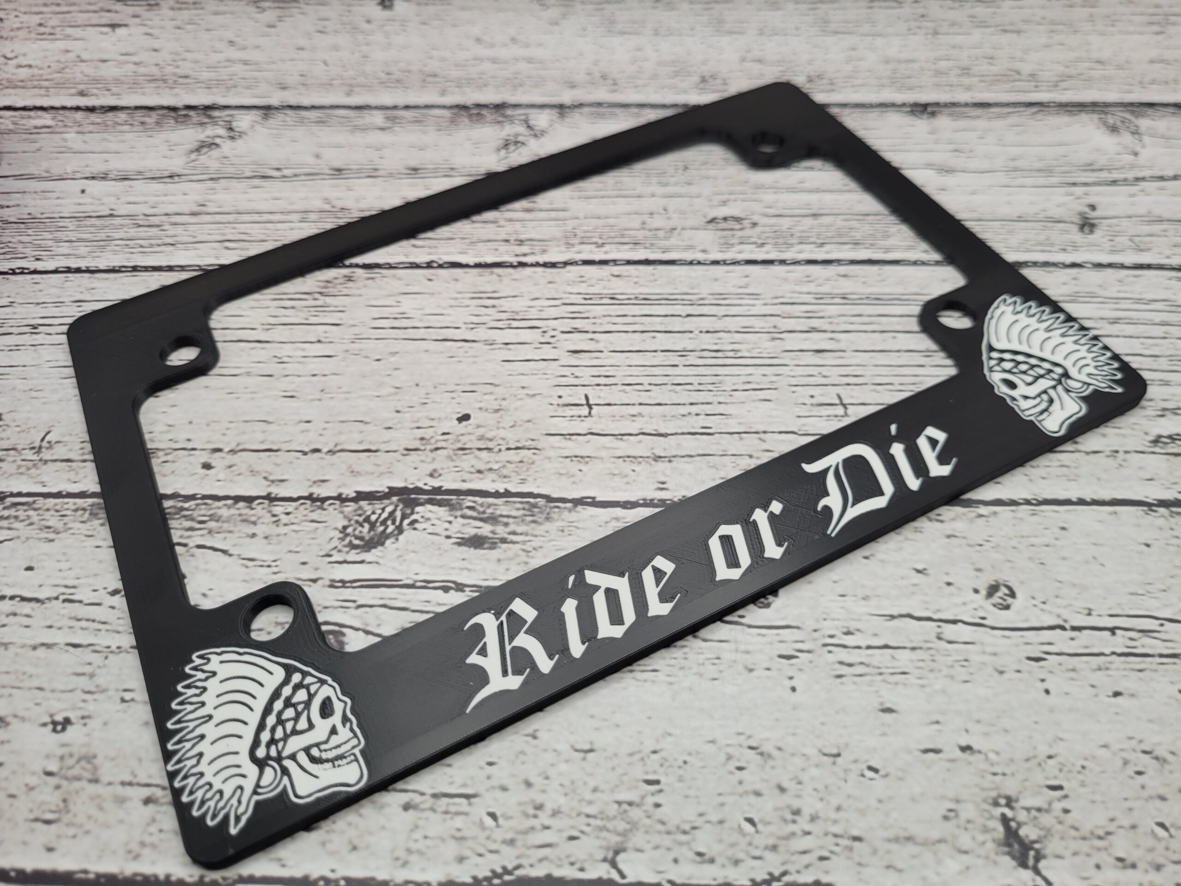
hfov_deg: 67.3
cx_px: 590
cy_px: 443
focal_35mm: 26
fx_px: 887
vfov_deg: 53.1
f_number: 1.8
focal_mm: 5.4
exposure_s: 1/201
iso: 40
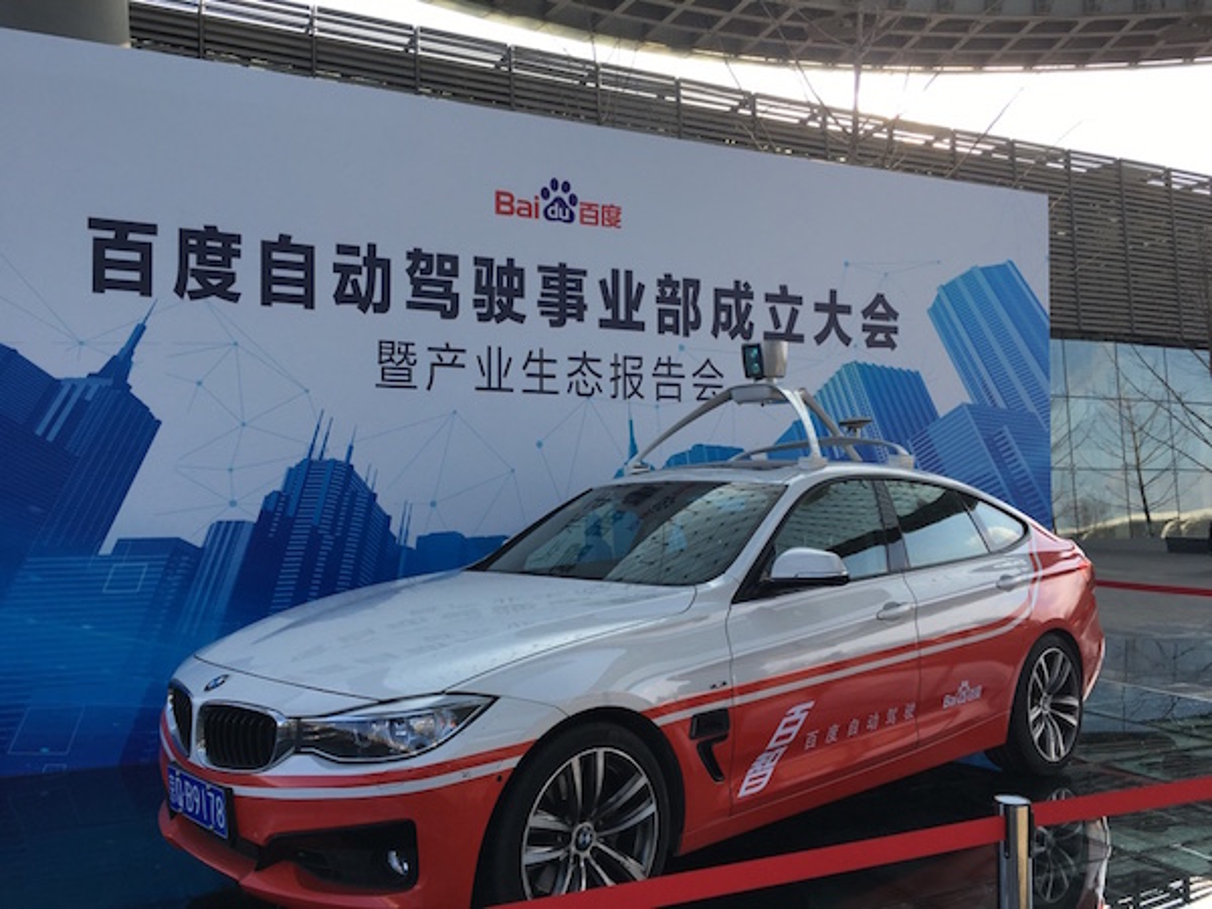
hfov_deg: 61.7
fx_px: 1015
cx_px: 606
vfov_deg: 48.2
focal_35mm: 29
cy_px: 454
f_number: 2.2
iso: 25
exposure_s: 1/565
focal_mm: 4.15
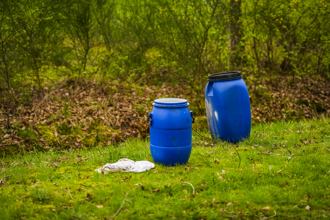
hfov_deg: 17.9
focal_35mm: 114
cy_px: 110
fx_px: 1045
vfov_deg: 12.0
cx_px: 165
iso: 800
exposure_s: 1/3200
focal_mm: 114
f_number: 2.8
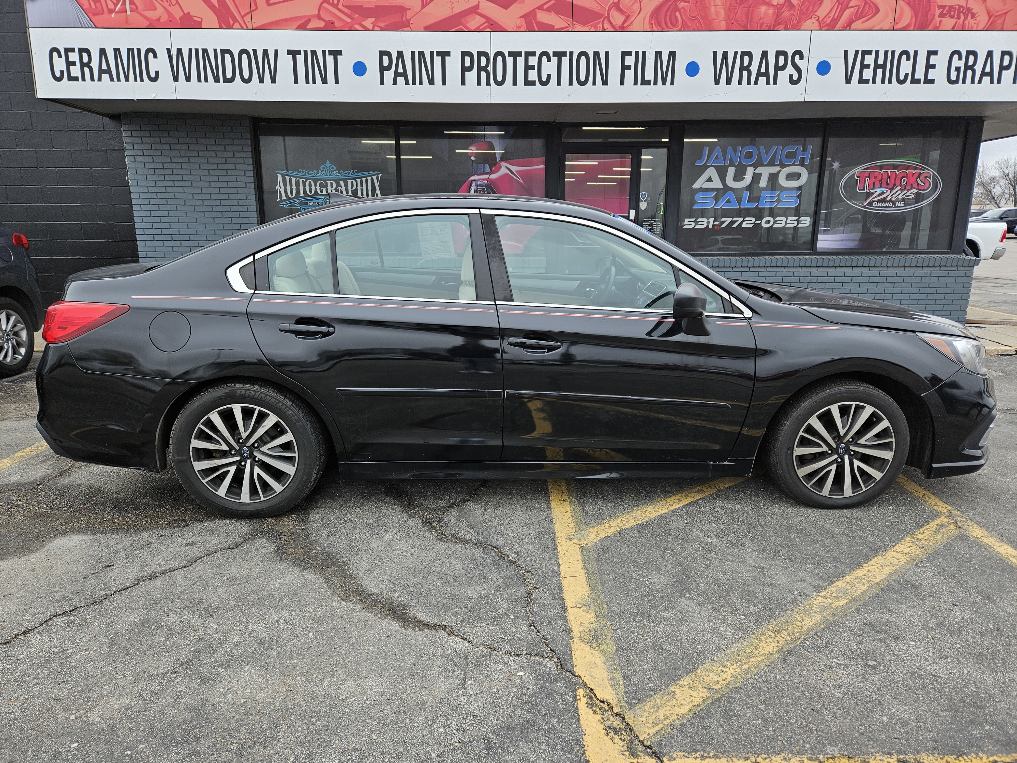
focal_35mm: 23
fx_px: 676
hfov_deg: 73.9
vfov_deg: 58.9
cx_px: 508
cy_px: 382
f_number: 1.8
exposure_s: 1/120
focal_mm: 5.4
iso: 25
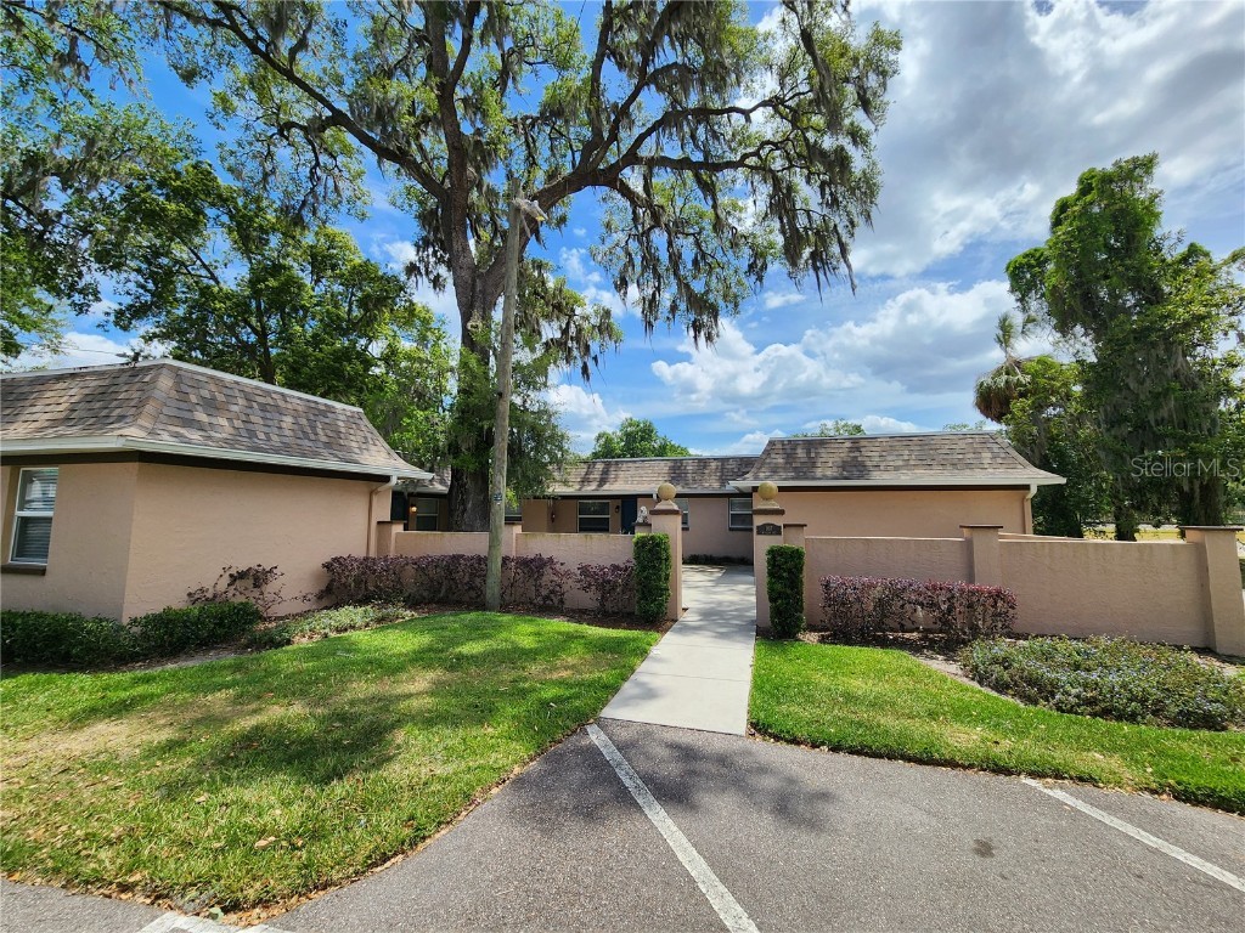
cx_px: 622
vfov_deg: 89.9
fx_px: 468
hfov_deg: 106.2
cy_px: 466
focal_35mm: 13
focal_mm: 2.2
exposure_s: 1/2443
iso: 50
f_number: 2.2
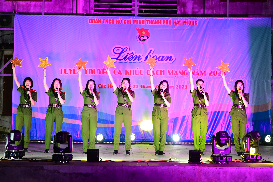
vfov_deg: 21.9
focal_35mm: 62
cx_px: 136
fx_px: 470
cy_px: 91
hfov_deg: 32.4
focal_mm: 62
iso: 1600
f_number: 2.8
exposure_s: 1/200
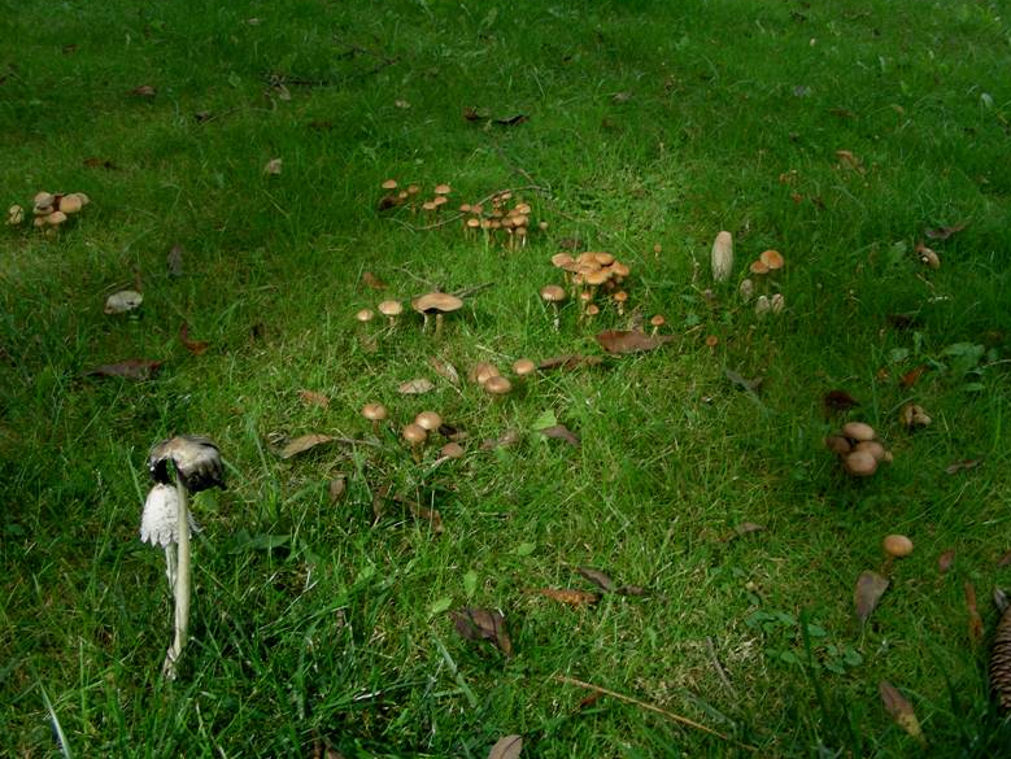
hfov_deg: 47.8
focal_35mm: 39
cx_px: 498
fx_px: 1140
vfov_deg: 36.8
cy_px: 371
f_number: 3.5
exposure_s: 1/34
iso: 50
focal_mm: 6.3
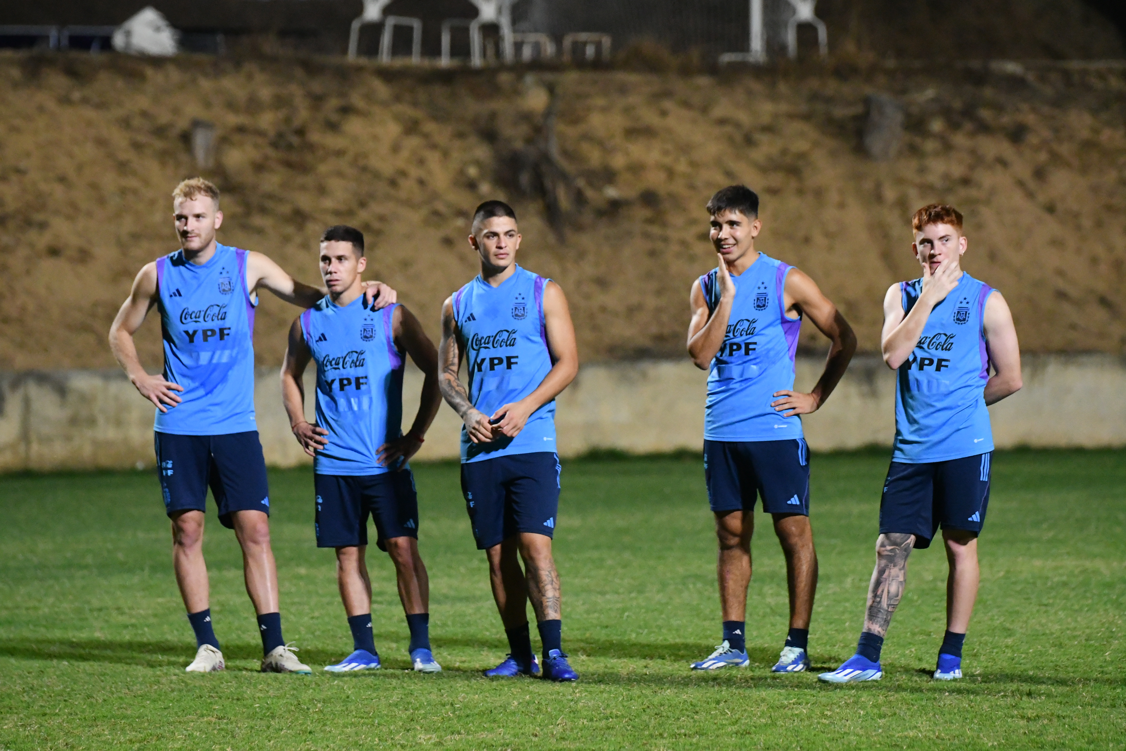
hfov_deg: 9.8
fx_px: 6568
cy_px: 376
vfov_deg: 6.5
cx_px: 563
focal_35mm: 210
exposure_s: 1/500
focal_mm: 140
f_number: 2.8
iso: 6400
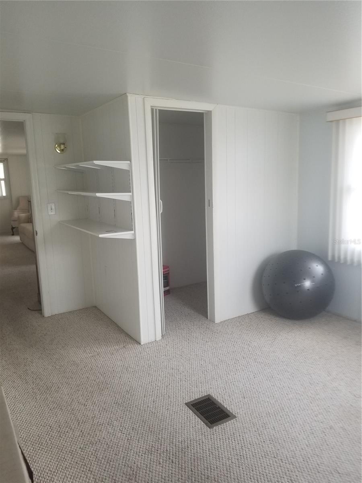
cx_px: 181
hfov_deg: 53.1
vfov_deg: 67.3
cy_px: 242
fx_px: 363
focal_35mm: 26
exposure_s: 1/50
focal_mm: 4.25
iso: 64
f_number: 1.7
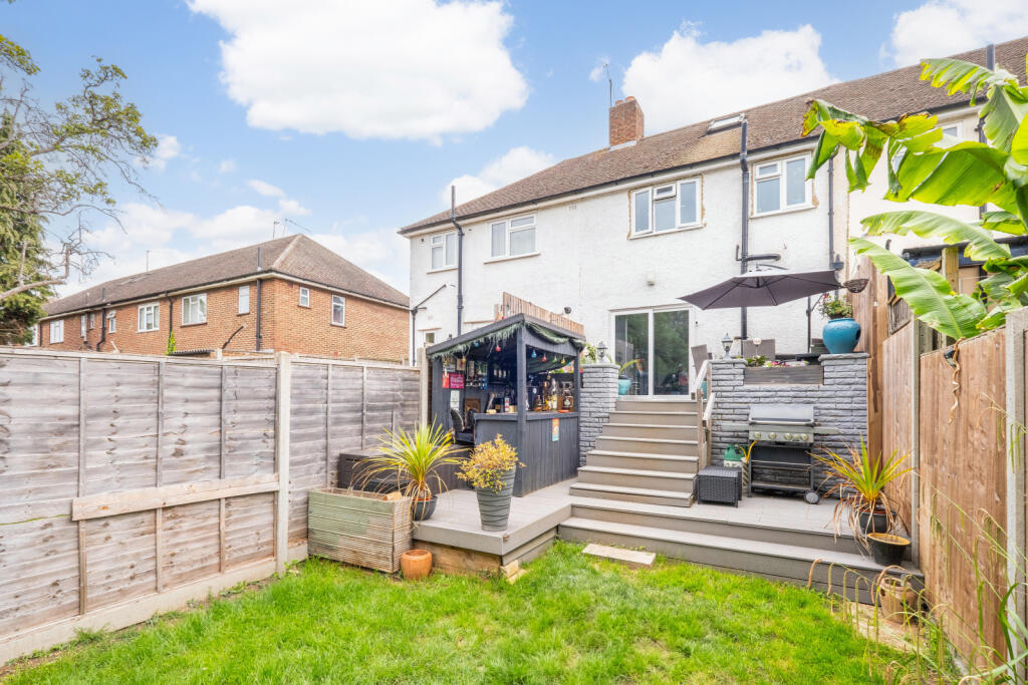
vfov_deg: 77.3
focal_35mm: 15
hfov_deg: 100.4
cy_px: 342
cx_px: 514
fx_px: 428
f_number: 8
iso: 320
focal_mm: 10
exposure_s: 1/100
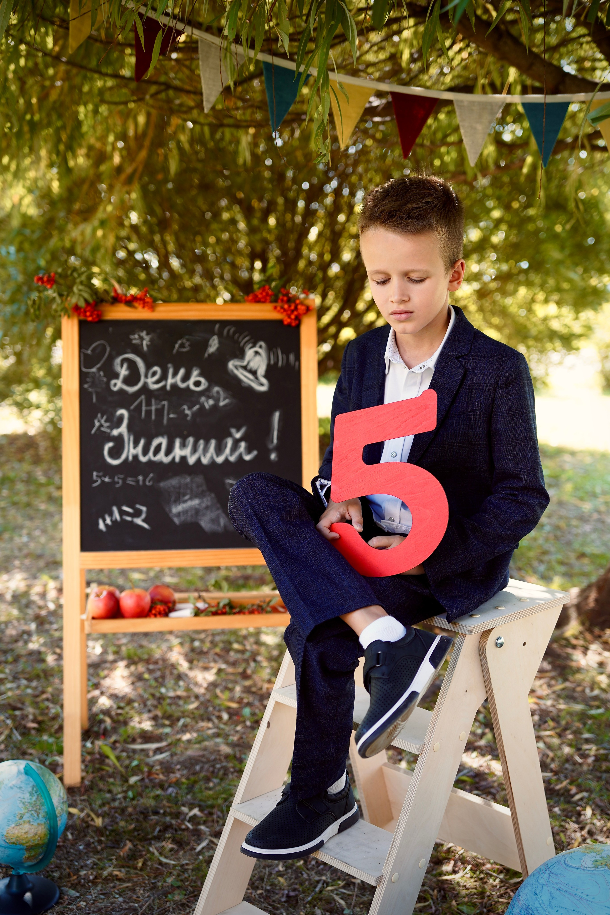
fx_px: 1172
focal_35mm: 46
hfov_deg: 29.2
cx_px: 305
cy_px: 458
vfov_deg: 42.7
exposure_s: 1/200
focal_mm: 46.1
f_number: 3.2
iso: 200
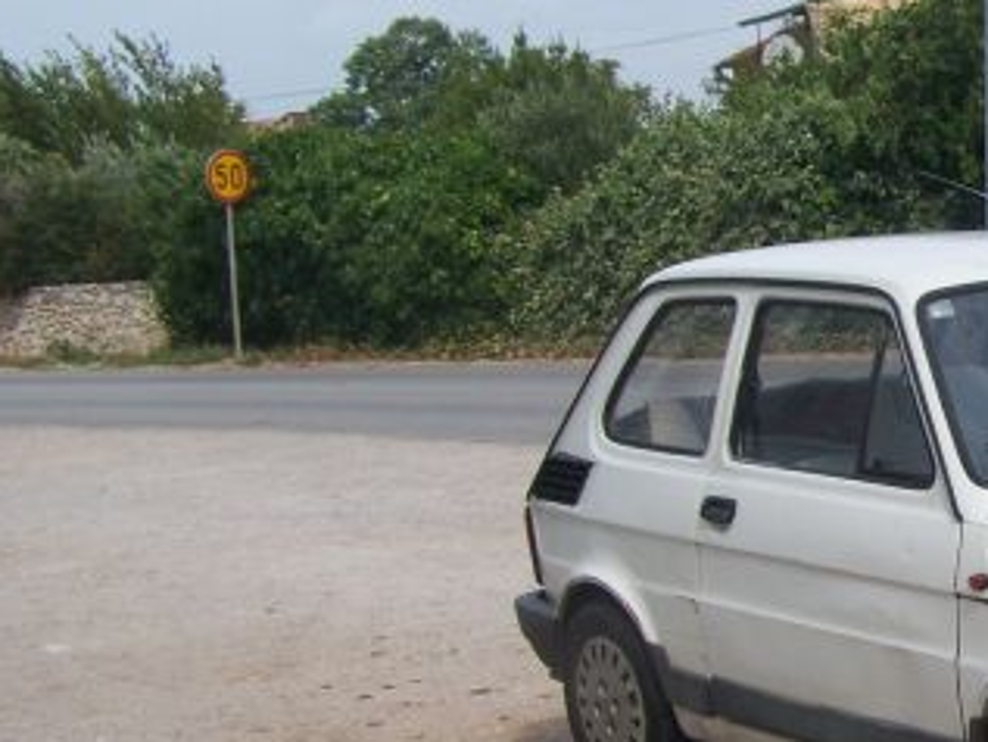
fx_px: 2741
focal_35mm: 96
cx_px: 1219
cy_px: 536
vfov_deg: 15.4
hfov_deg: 19.2
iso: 64
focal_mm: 6.3
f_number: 4
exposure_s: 1/640
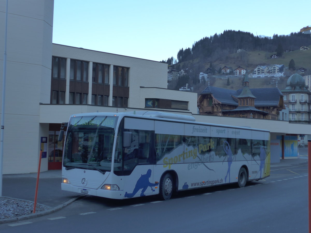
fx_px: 395
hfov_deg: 42.9
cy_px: 116
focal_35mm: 44
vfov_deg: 32.9
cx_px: 156
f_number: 2.8
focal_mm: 9
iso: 160
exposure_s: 1/320
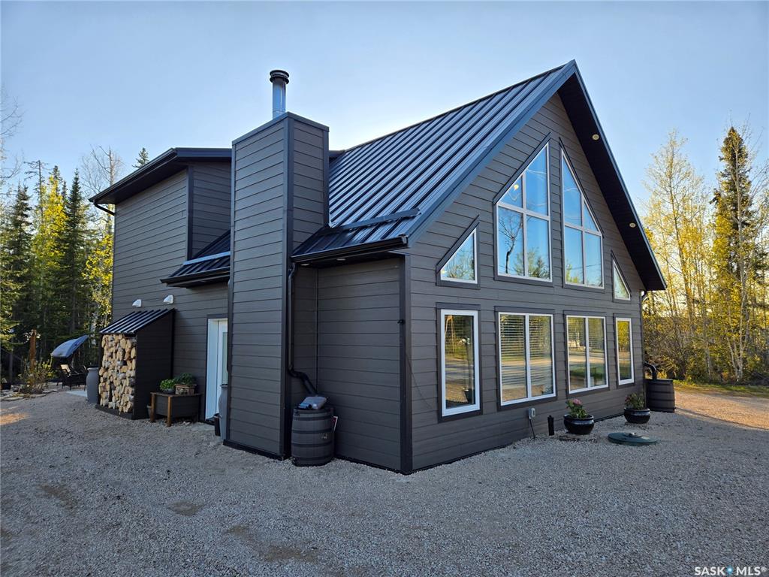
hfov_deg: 73.9
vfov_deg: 58.9
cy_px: 288
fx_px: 511
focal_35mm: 23
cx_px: 384
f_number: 1.8
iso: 25
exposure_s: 1/1013
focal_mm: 5.4
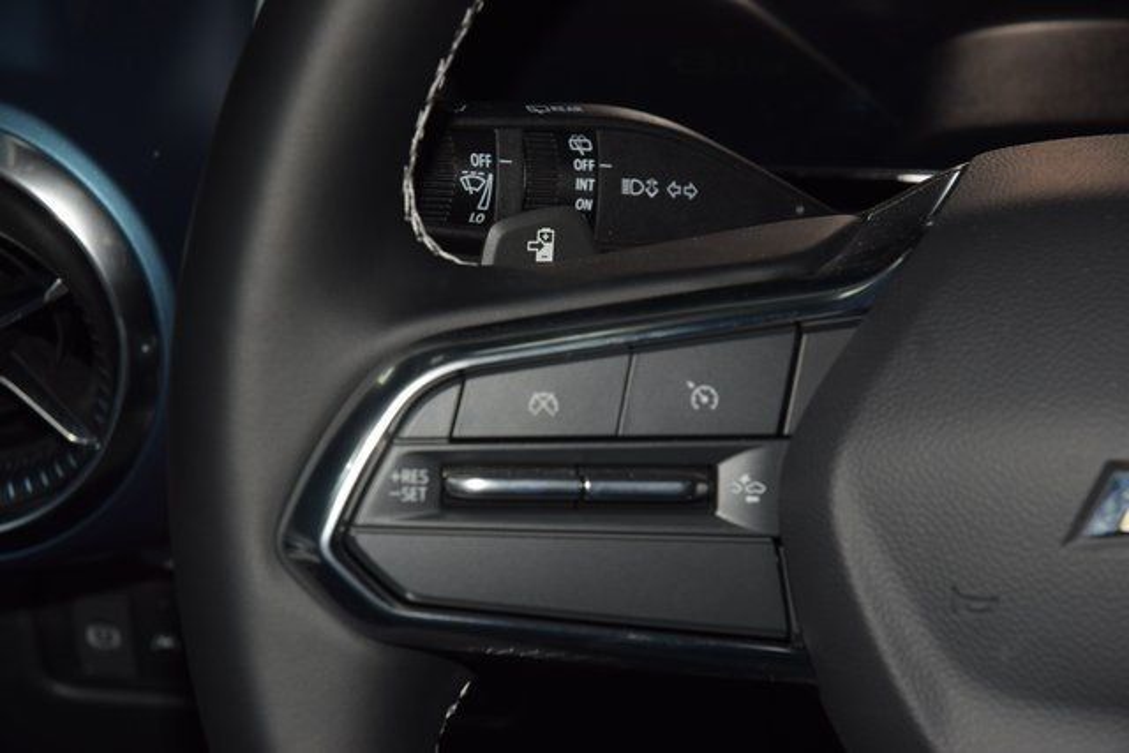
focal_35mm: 105
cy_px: 376
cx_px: 564
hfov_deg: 19.5
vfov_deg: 13.0
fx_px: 3293
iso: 100
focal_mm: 70
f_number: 8
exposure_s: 1/125
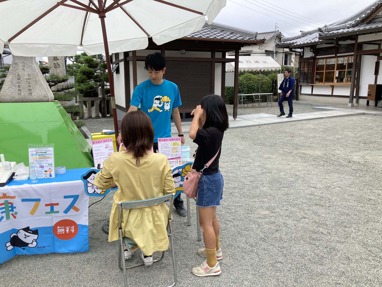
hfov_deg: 63.4
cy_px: 144
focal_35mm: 28
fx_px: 309
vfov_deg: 49.7
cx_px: 191
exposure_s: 1/533
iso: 20
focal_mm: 3.99
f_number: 1.8
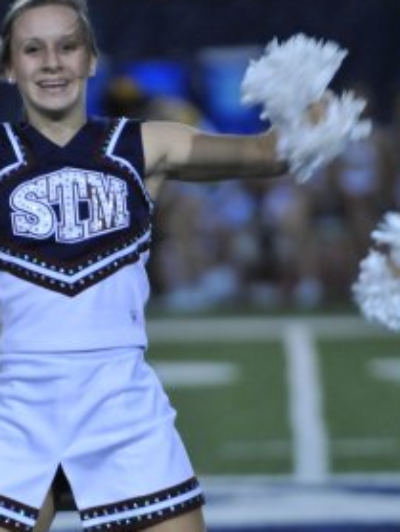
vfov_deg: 3.2
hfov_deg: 2.4
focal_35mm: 622
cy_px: 438
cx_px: 41
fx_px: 9569
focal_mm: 200
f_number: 2.8
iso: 1600
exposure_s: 1/250
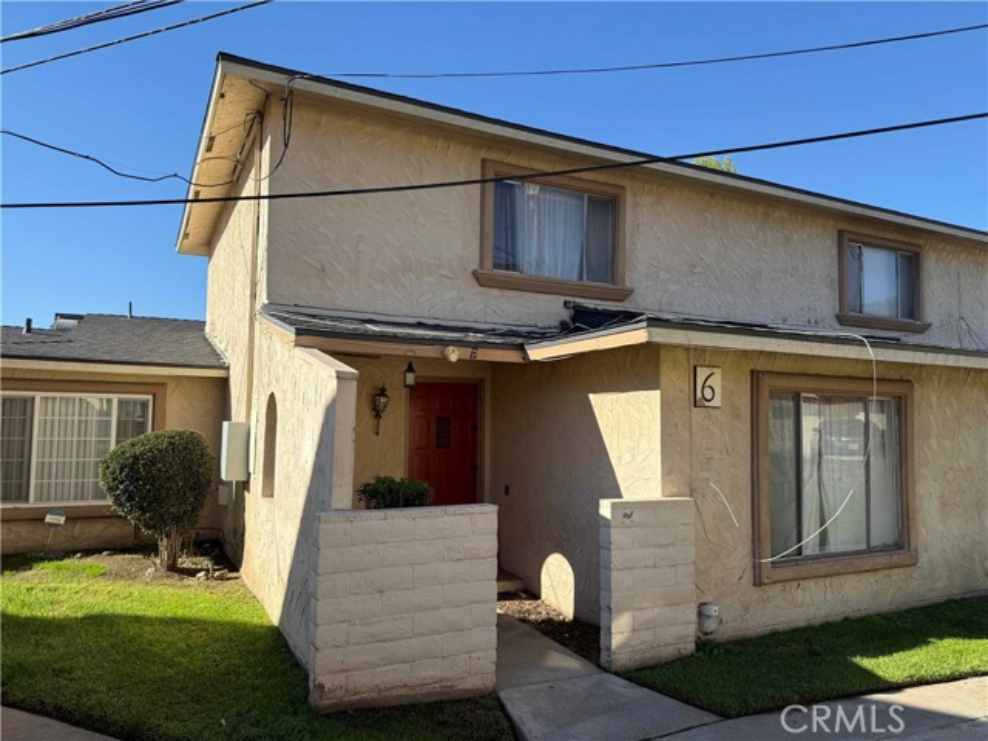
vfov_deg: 56.8
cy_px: 370
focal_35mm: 24
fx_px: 685
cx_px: 494
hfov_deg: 71.6
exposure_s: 1/2703
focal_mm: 6.76
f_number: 1.78
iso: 80
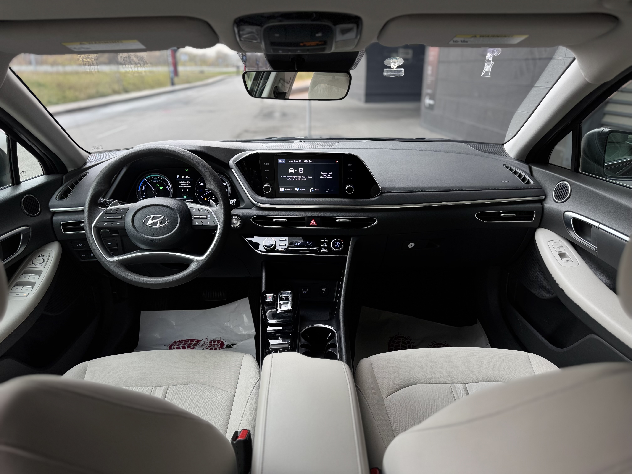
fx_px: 438
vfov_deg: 56.8
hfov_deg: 71.6
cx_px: 316
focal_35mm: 24
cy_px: 237
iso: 80
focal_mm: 6.76
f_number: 1.78
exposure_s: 1/116
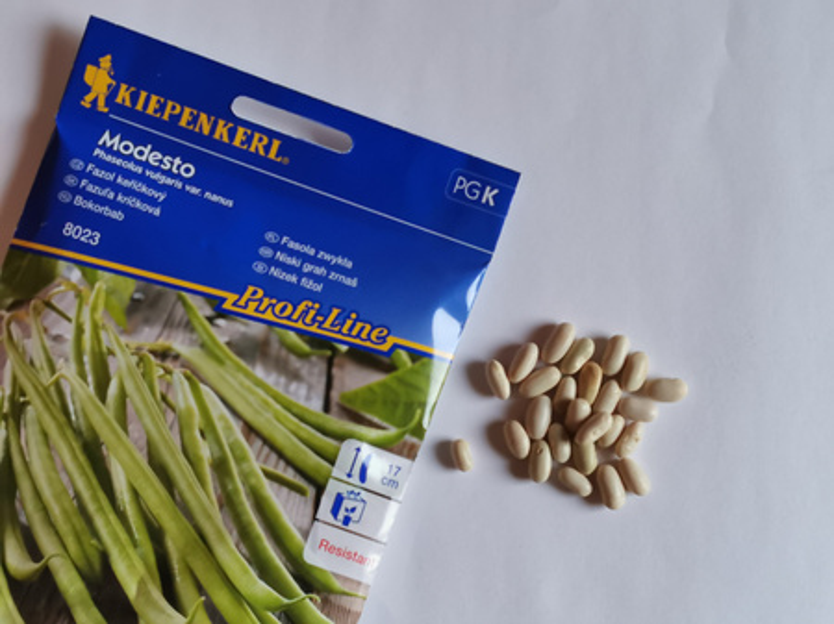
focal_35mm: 75
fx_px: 1806
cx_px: 417
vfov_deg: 19.6
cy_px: 312
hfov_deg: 26.0
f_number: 1.6
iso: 125
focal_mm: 5.56
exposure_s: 1/100
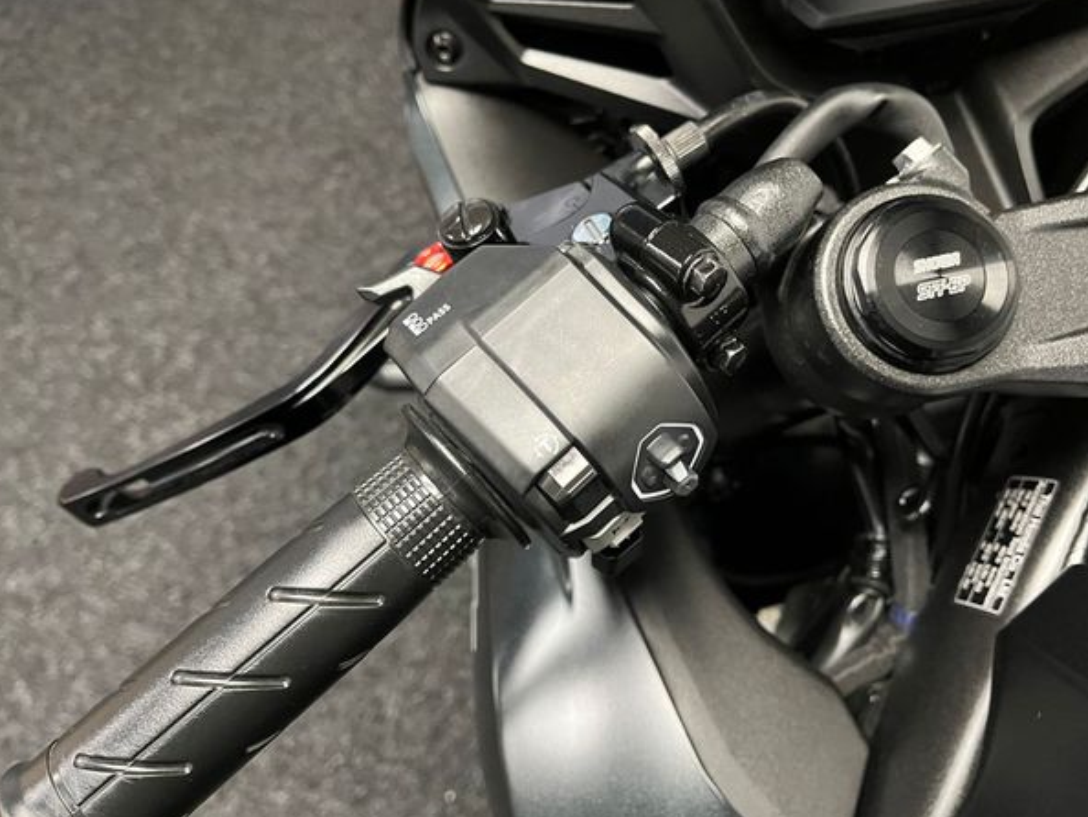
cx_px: 573
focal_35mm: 28
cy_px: 388
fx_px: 880
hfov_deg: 63.4
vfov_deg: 49.8
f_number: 1.6
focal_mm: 5.1
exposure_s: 1/33
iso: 400
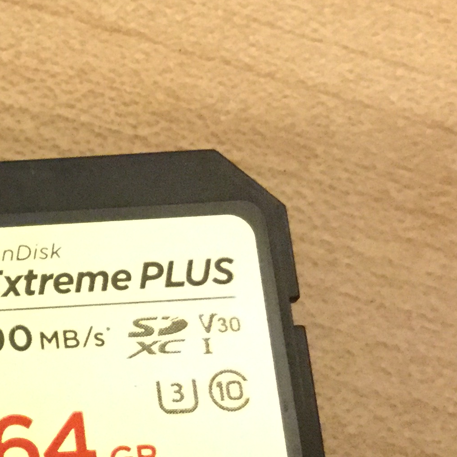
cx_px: -227
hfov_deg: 17.7
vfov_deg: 19.6
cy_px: 344
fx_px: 1314
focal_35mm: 88
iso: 320
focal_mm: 3.3
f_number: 2.4
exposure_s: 1/15
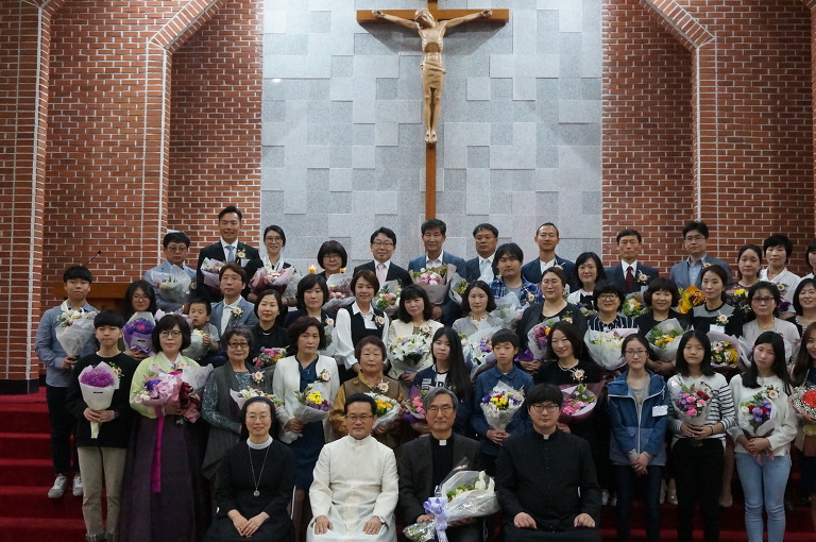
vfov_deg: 33.3
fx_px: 906
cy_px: 294
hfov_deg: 48.5
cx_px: 418
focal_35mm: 40
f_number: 4
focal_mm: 20
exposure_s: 1/125
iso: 3200
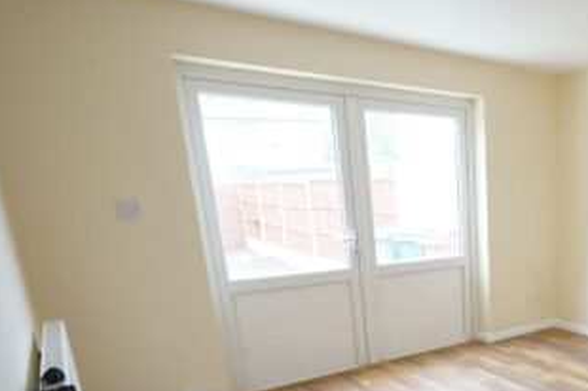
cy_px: 332
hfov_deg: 52.7
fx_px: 506
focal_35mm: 31
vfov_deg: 39.9
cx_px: 533
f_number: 8
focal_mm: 16
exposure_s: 1/8
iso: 400
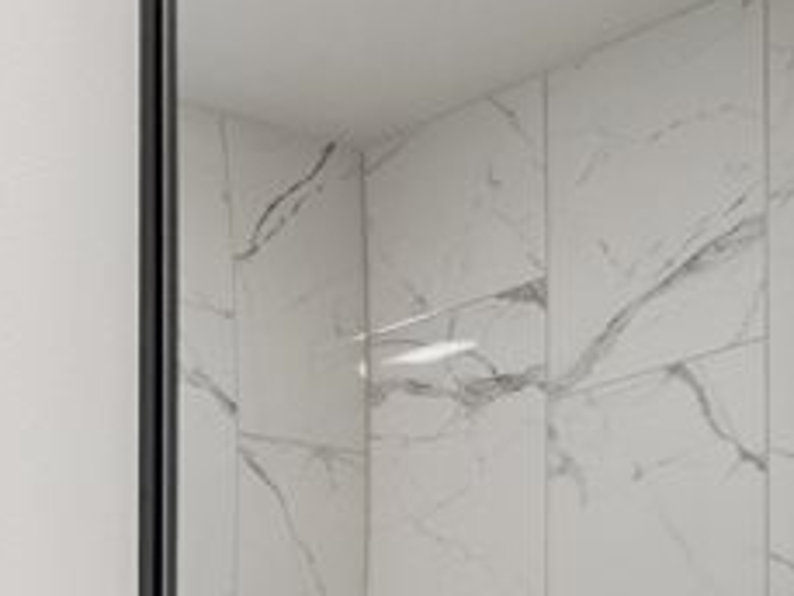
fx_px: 1974
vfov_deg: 14.9
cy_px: 1076
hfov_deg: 16.0
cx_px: -922
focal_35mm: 86
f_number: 8
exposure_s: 1/25
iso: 400
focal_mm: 16
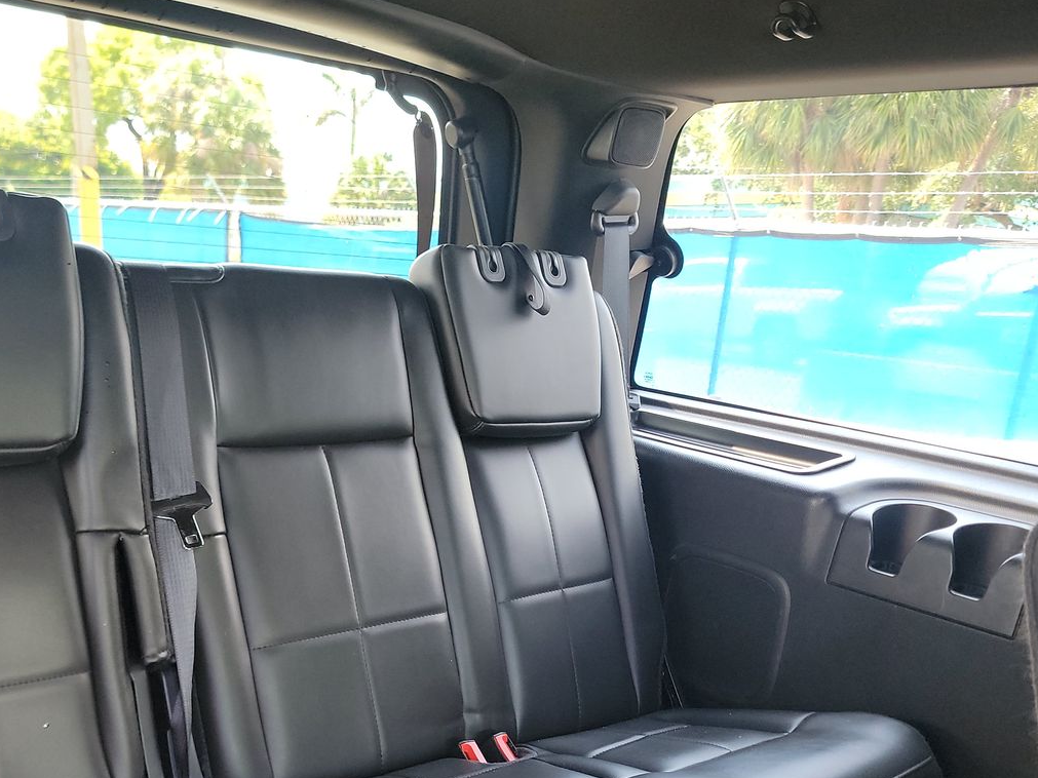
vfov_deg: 36.6
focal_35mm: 38
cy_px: 611
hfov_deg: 48.5
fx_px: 1139
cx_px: 389
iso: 489
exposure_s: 1/59
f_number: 1.8
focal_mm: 6.7
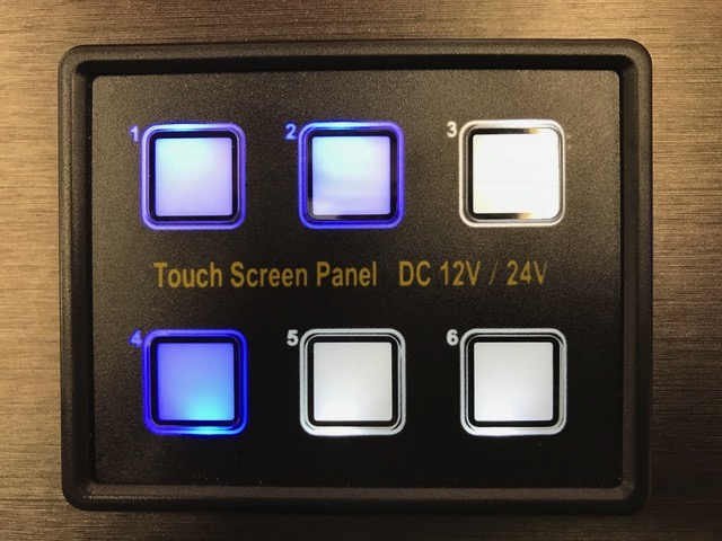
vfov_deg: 49.7
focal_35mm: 28
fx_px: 584
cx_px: 361
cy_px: 270
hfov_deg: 63.4
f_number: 1.8
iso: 32
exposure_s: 1/33
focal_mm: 3.99
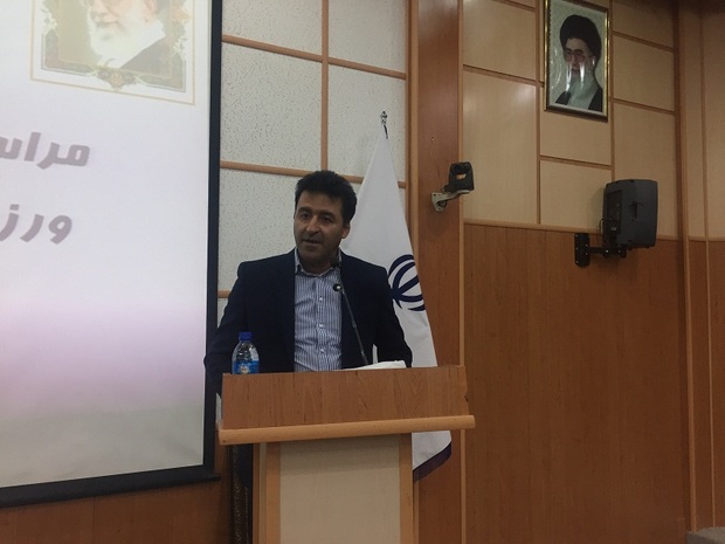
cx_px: 362
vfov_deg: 48.2
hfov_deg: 61.7
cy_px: 272
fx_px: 607
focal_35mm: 29
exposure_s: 1/33
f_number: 2.2
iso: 80
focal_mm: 4.15
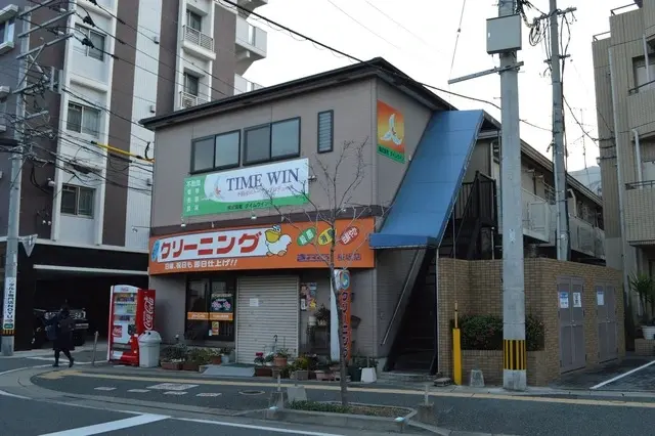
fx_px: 600
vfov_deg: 39.9
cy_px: 218
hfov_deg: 57.2
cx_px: 328
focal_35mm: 33
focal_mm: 22
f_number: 7.1
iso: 1600
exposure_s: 1/200
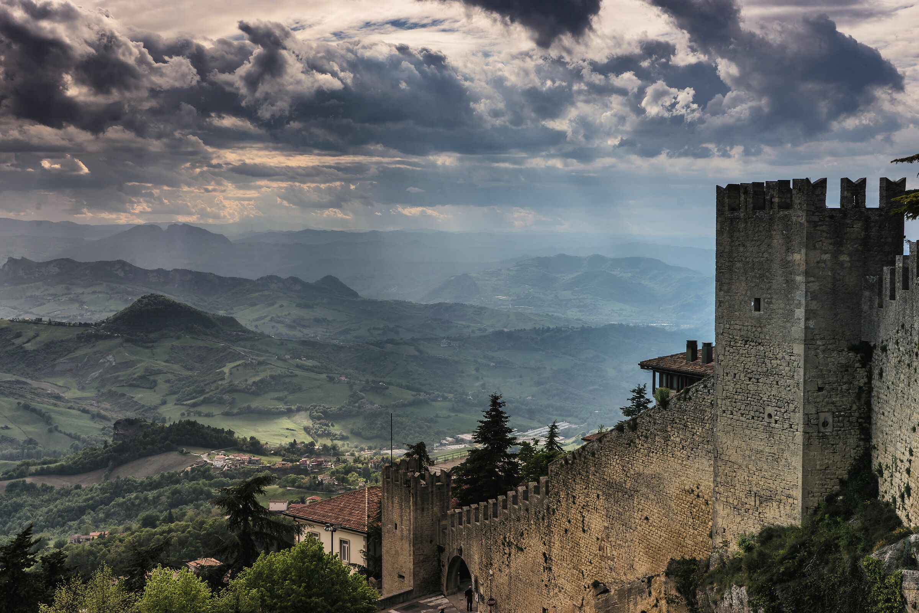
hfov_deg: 45.4
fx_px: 1098
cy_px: 306
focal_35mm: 43
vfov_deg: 31.2
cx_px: 460
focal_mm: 43
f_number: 11
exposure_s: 1/320
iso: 100
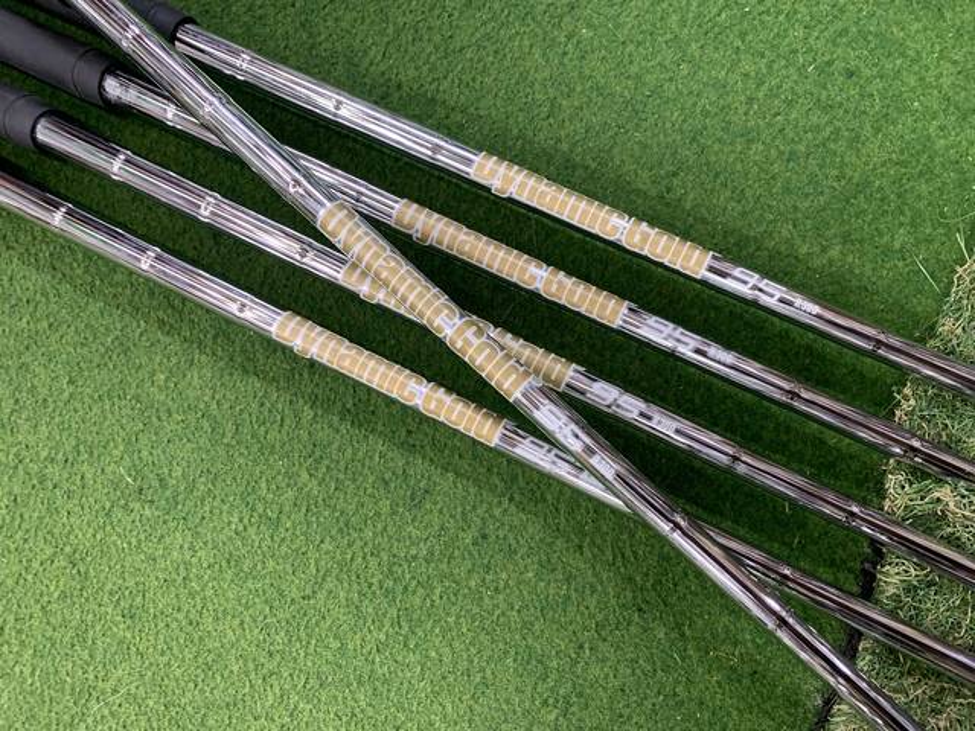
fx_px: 732
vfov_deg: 53.1
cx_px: 488
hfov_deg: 67.3
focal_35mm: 26
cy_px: 366
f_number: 1.8
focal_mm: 4.25
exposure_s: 1/60
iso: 200
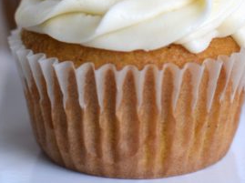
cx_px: 141
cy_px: -15
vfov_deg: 9.0
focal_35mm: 164
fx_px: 1156
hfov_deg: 12.1
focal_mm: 35
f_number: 3.5
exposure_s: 1/60
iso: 800
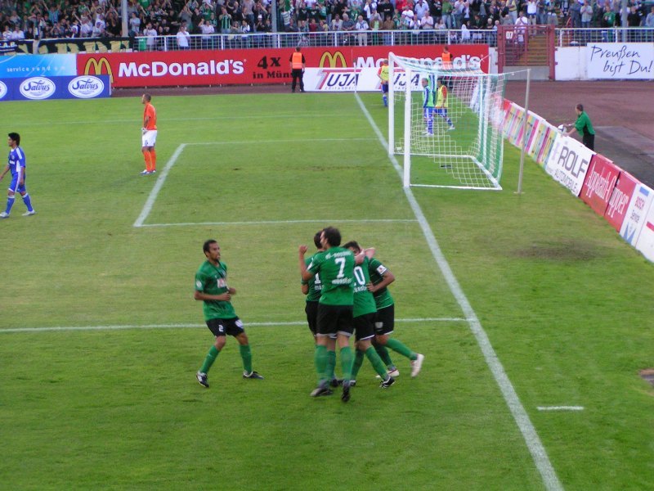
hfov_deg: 18.2
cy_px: 246
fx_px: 2040
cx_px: 327
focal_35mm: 108
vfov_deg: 13.7
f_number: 3.5
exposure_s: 1/80
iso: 200
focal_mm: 16.6
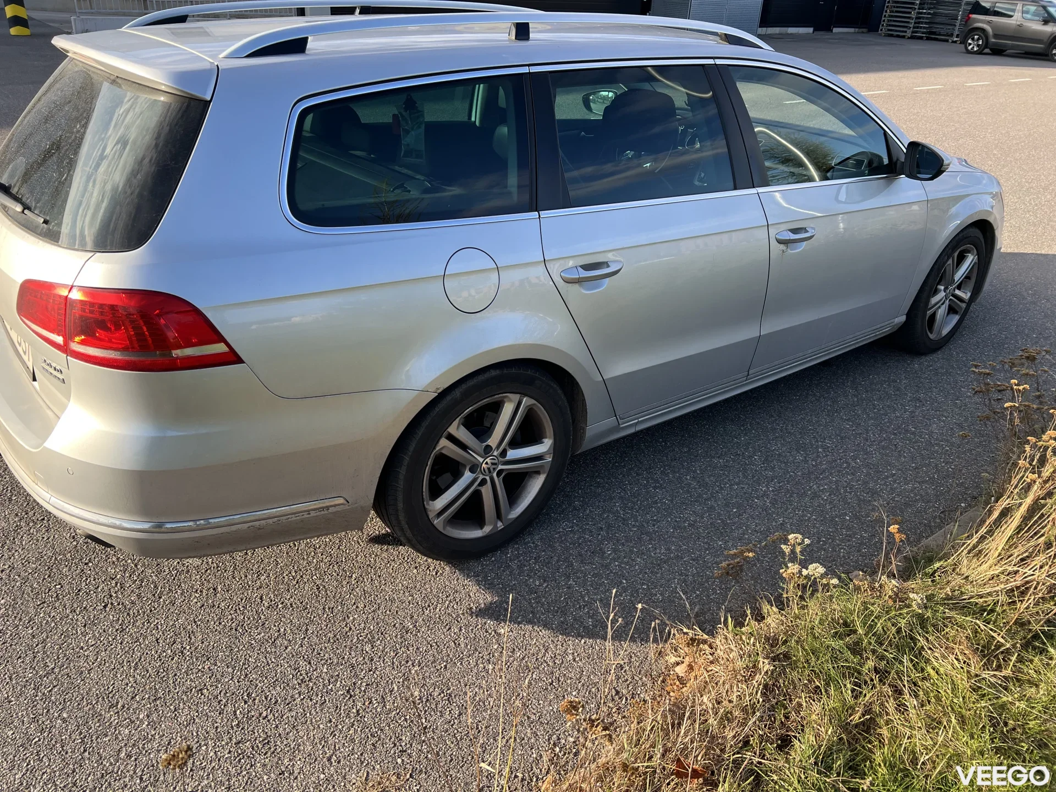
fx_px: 793
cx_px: 528
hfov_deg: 67.3
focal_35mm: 26
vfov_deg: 53.1
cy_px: 396
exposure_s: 1/949
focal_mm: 5.7
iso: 50
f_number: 1.5
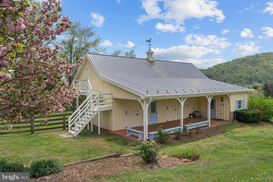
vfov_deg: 47.9
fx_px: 205
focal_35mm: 27
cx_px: 136
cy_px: 91
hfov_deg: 67.4
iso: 320
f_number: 8
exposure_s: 1/320
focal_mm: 27
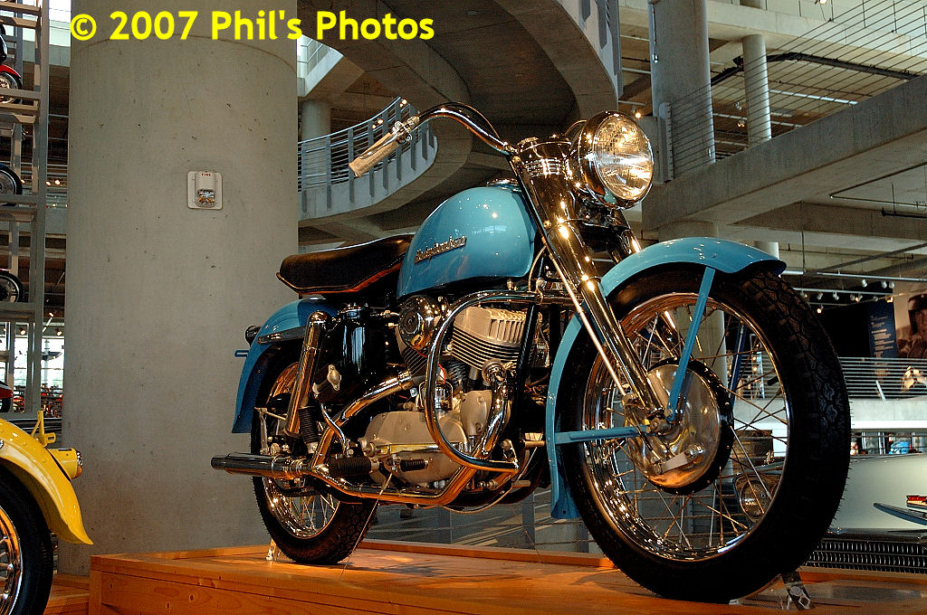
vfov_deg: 30.8
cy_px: 308
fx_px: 1119
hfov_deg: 45.0
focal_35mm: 44
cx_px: 464
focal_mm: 29
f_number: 5
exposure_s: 1/60
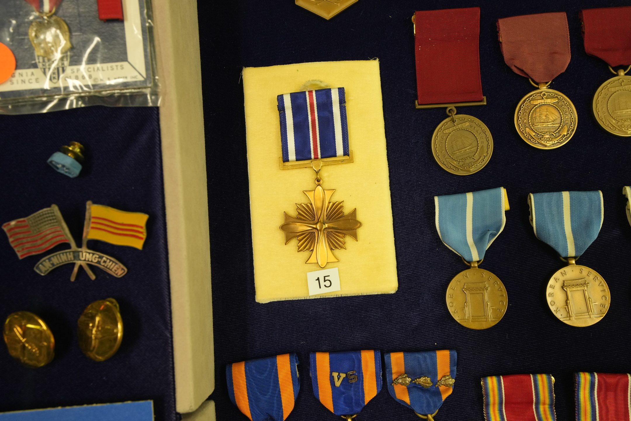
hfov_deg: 54.4
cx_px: 316
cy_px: 210
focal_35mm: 35
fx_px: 613
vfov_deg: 37.9
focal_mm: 35
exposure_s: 1/40
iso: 2000
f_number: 8
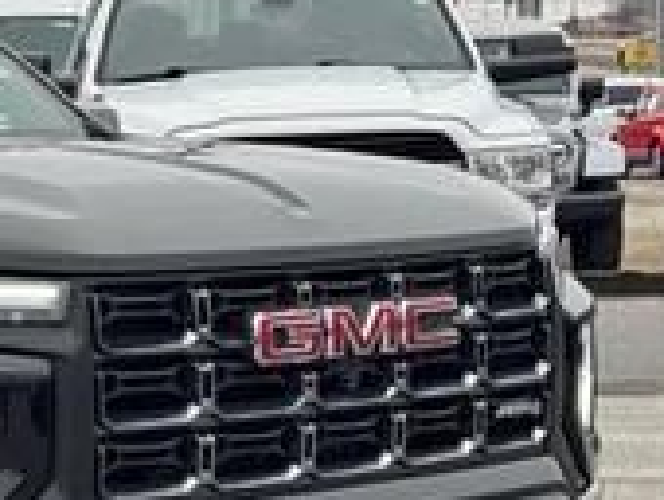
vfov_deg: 10.4
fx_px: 2728
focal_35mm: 142
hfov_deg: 13.2
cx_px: -297
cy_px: 457
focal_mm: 6.76
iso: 64
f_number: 1.78
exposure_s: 1/507
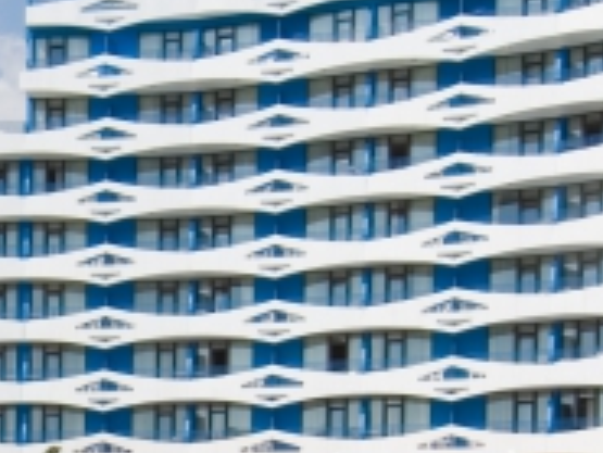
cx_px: -98
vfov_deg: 15.5
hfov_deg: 20.2
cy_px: 567
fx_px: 1592
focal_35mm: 91
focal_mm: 13
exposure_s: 1/250
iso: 100
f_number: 8
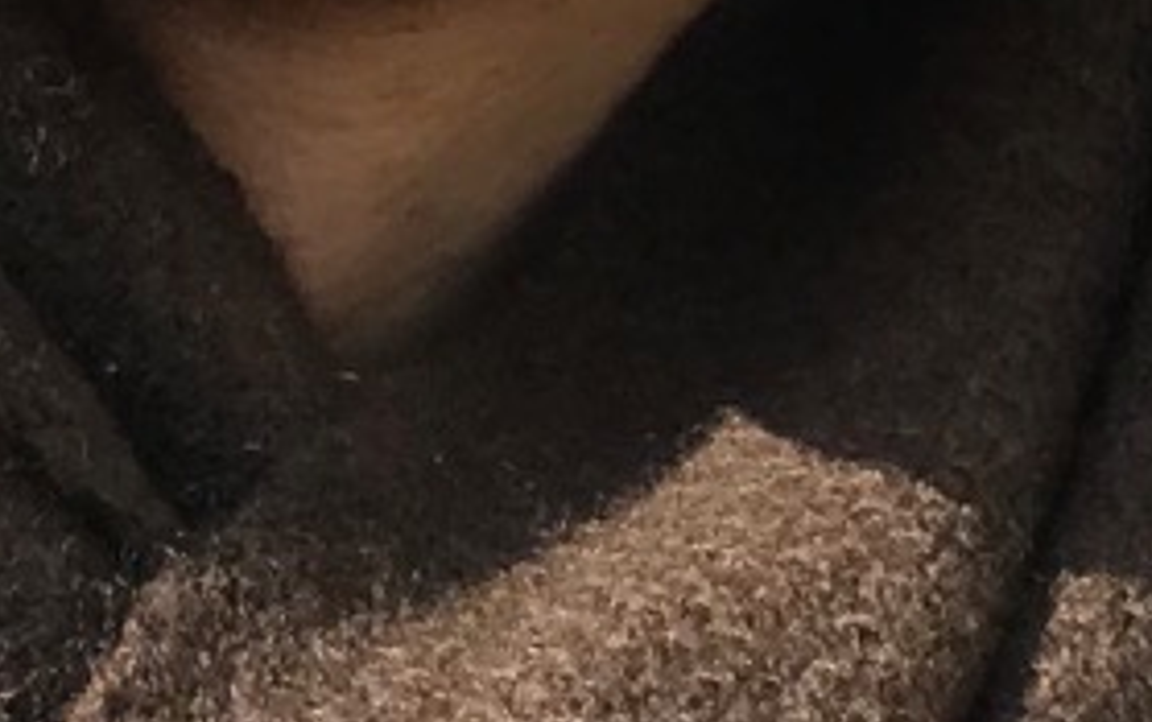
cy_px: 2092
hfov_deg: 4.7
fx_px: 13702
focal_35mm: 436
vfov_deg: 3.0
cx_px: -1391
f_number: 2.8
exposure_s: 1/451
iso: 20
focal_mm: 6.6
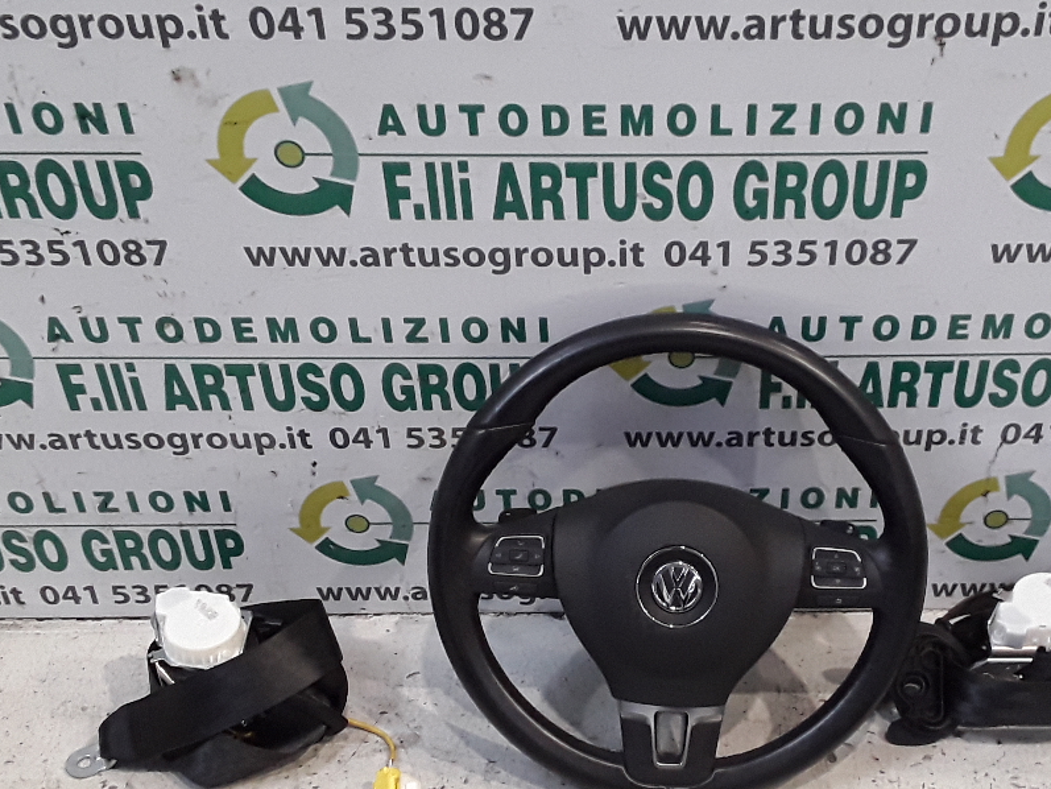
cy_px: 578
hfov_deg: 34.2
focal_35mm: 56
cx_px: 658
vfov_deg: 25.8
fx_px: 1701
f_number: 2.2
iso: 366
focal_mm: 3.3
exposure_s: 1/33
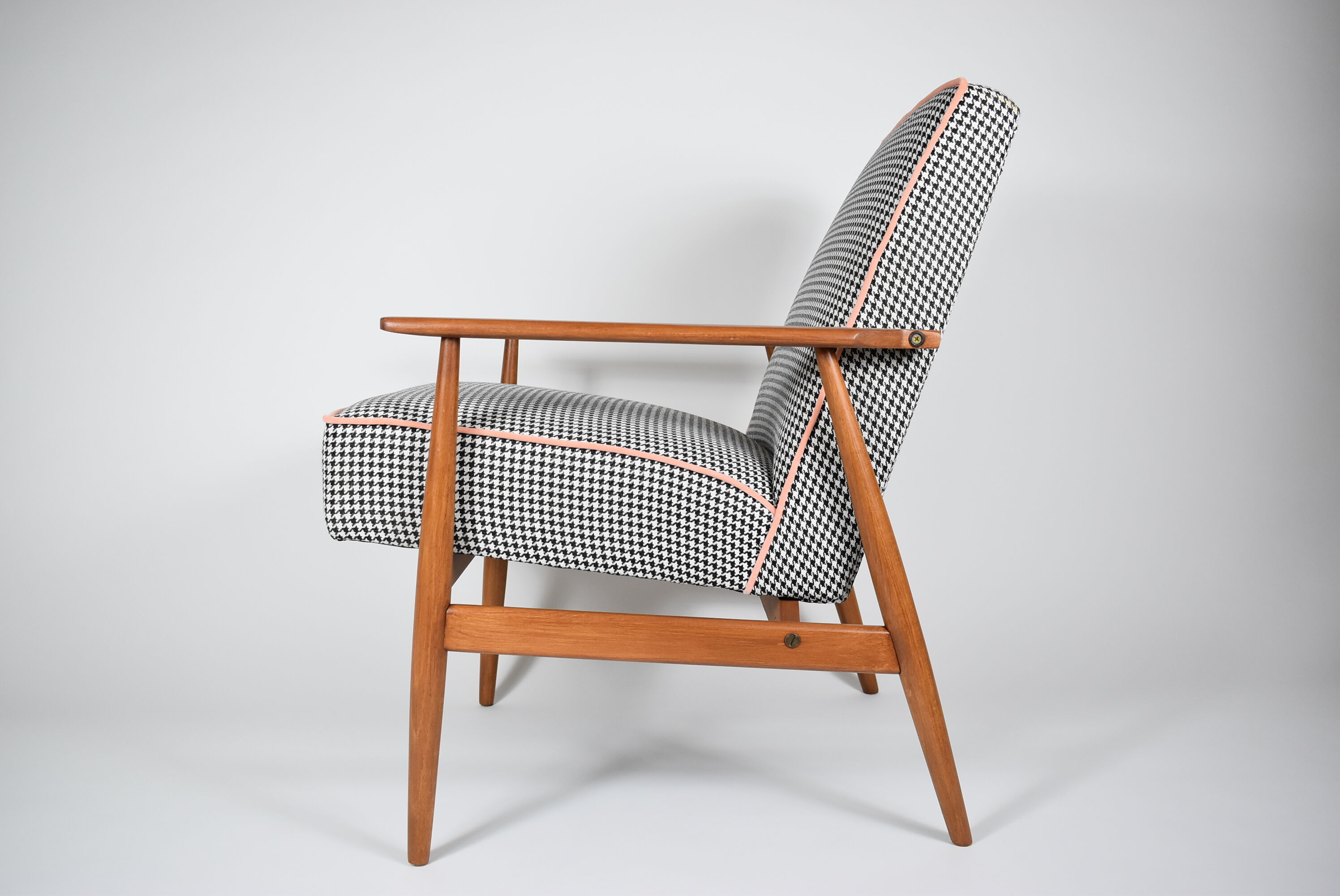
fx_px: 1173
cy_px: 448
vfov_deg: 41.8
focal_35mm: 32
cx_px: 670
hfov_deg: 59.5
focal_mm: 21
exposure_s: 1/125
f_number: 5
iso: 800
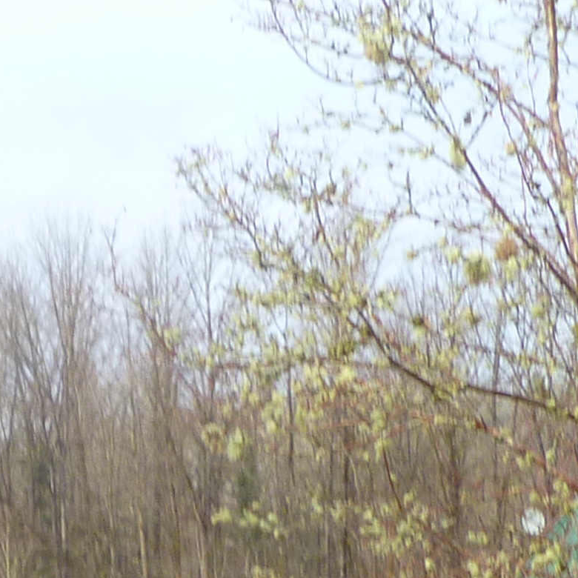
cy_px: 500
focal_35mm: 137
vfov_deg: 12.7
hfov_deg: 11.9
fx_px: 2588
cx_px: -393
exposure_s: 1/80
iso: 80
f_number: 3.3
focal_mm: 5
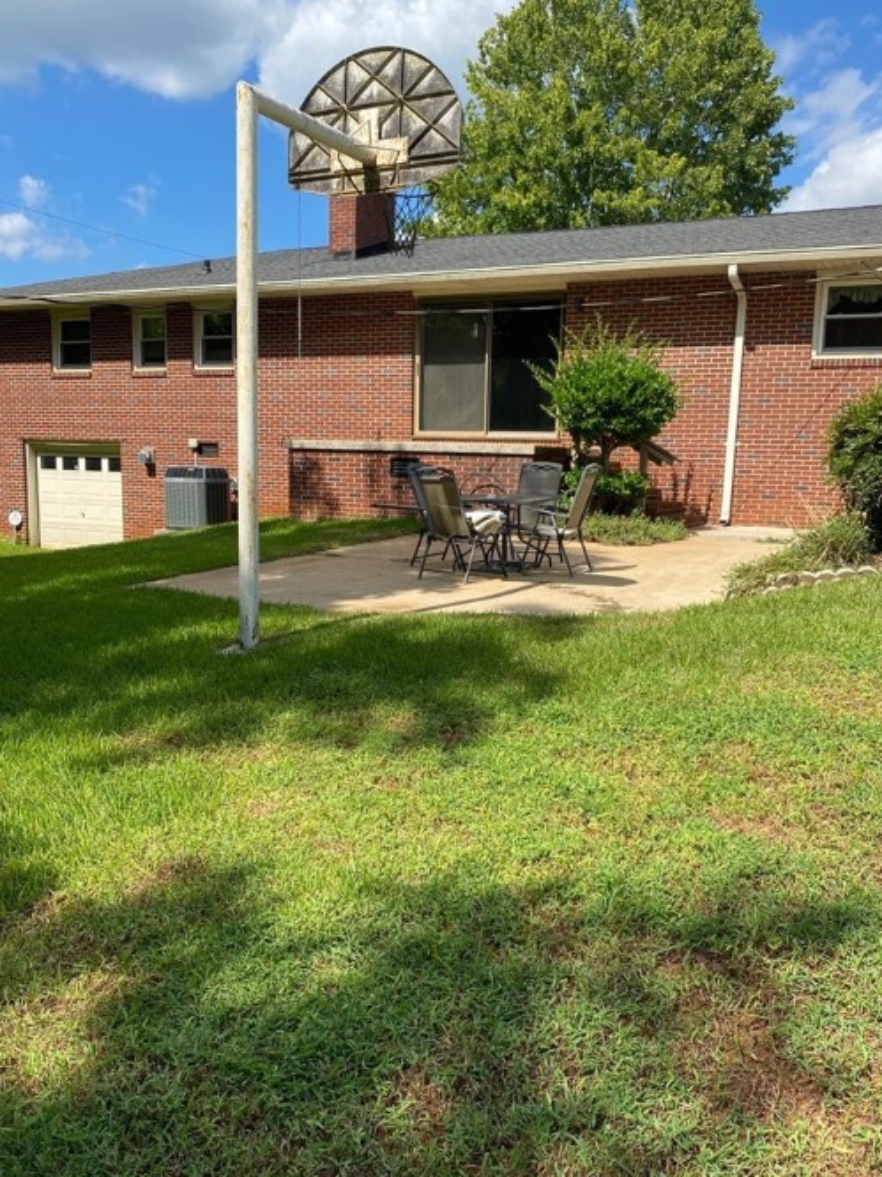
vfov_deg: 59.9
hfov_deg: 46.7
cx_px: 477
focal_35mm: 30
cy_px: 640
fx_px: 1020
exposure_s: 1/1927
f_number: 1.8
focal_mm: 4.25
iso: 32
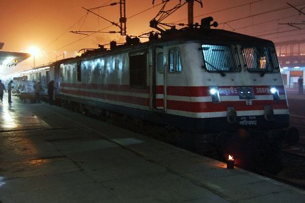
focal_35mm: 44
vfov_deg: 30.4
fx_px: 372
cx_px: 122
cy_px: 96
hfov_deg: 44.3
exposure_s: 1/2.5
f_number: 4.5
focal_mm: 22
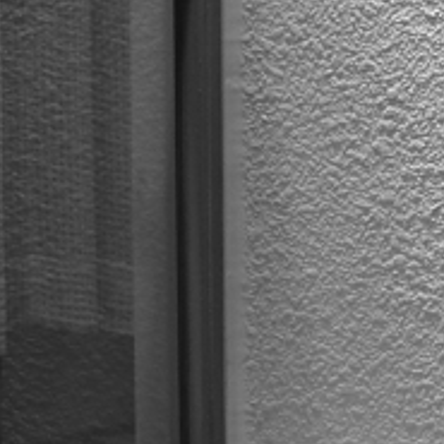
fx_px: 3076
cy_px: 384
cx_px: 689
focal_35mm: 212
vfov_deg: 8.2
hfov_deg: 8.1
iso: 640
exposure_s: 1/250
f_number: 1.4
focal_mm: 30
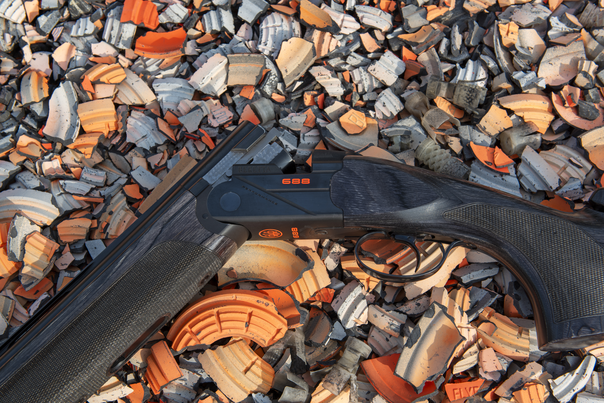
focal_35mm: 55
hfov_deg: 36.2
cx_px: 302
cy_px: 202
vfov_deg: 24.6
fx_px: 923
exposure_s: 1/100
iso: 100
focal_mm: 55
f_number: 10
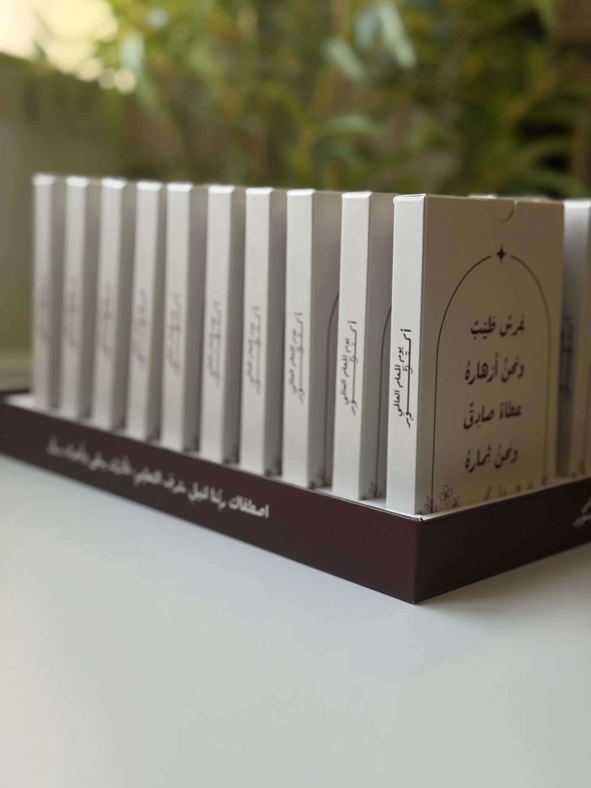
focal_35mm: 48
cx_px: 296
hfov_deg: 30.3
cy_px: 394
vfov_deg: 39.7
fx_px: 1093
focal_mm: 6.76
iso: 100
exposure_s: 1/98
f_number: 1.78
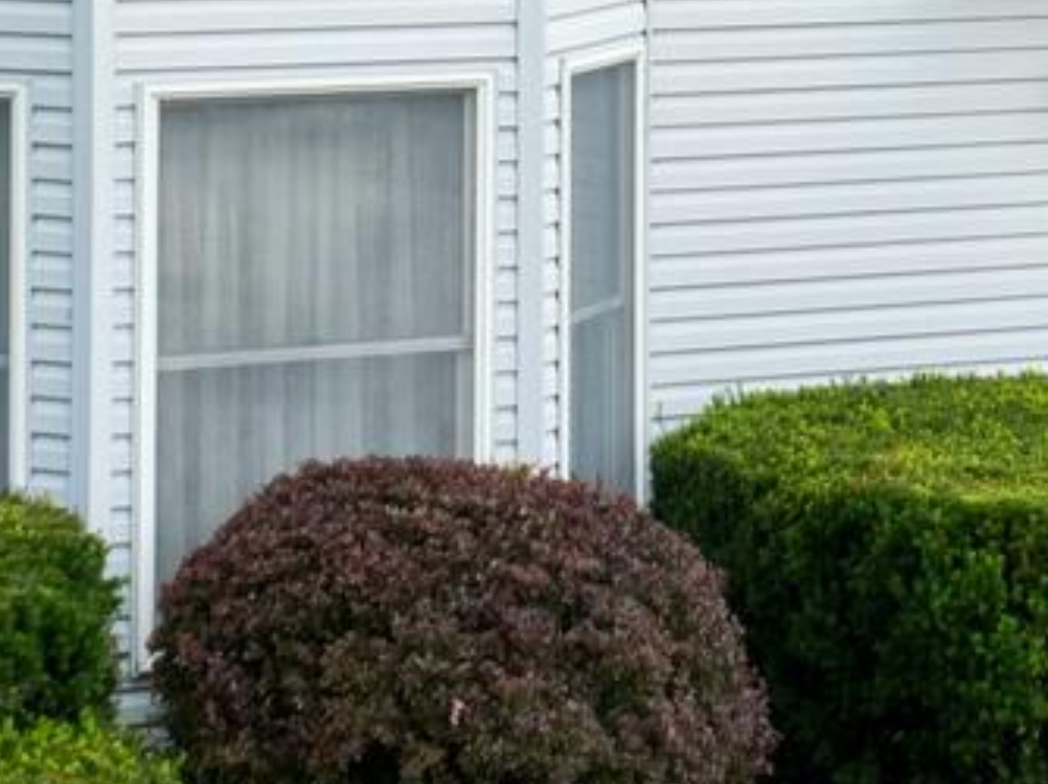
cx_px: 901
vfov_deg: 9.8
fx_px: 4447
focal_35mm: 147
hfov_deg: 13.3
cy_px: -428
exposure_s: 1/40
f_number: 7.1
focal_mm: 12.29
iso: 200
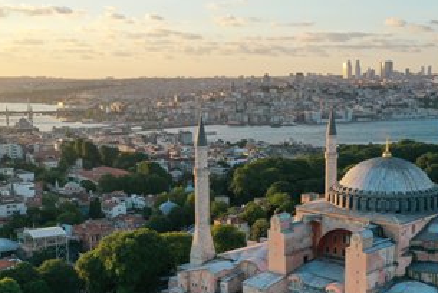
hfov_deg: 36.1
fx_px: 670
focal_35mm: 55
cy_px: 201
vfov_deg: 24.5
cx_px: 266
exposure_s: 1/240
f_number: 6.3
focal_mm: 10.26
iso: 200
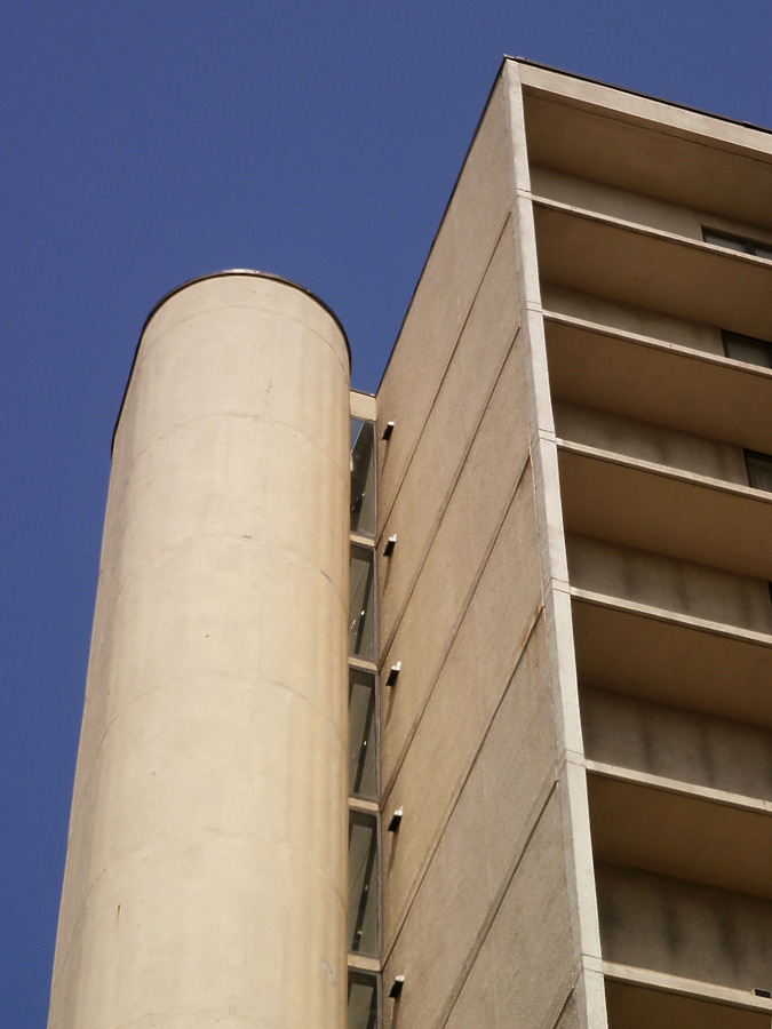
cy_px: 514
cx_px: 386
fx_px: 2914
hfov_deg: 15.1
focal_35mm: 98
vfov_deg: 20.0
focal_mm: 19.45
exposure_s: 1/350
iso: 64
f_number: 8
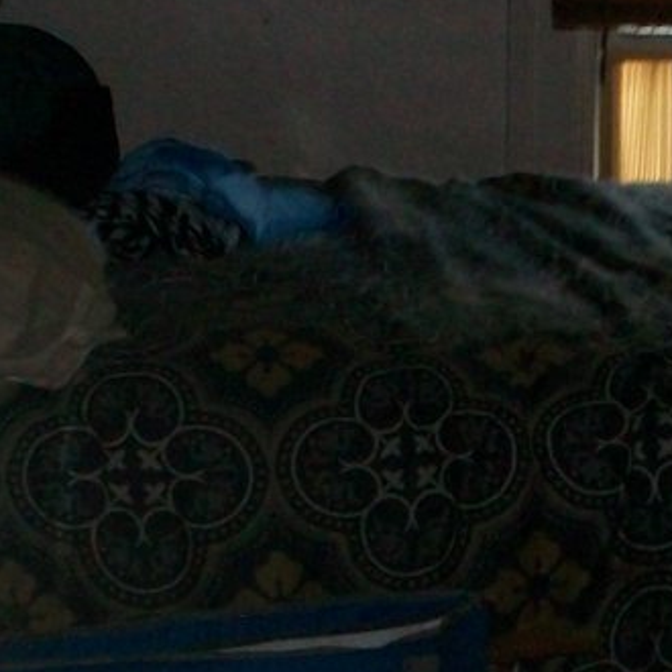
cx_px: 608
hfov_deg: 12.6
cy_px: 482
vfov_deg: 12.6
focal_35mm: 138
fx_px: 3031
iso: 120
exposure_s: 1/60
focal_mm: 5.7
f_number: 2.8
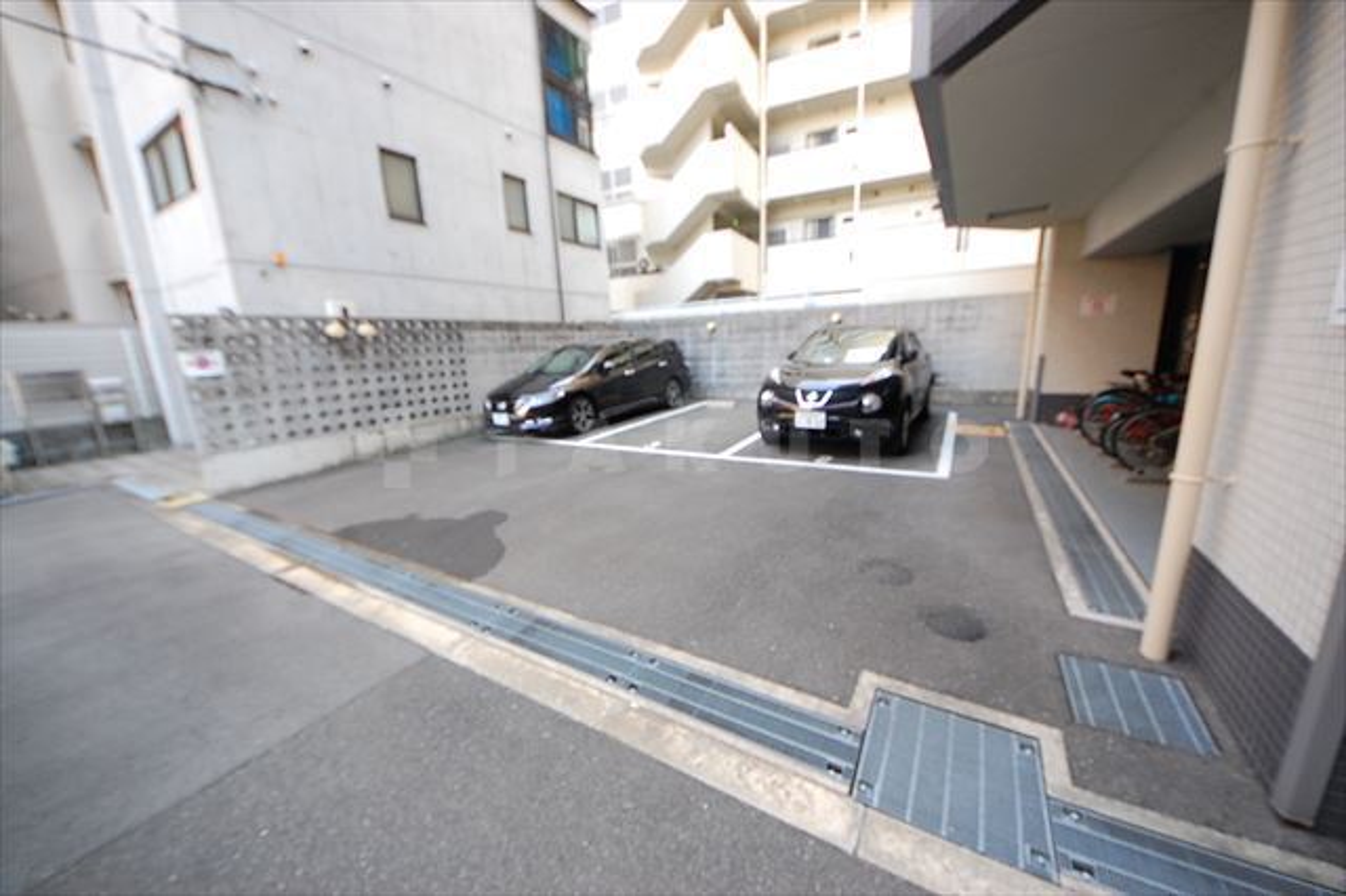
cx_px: 673
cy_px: 448
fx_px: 448
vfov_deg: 89.9
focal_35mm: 12
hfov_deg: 112.6
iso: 800
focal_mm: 8
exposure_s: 1/80
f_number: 4.5
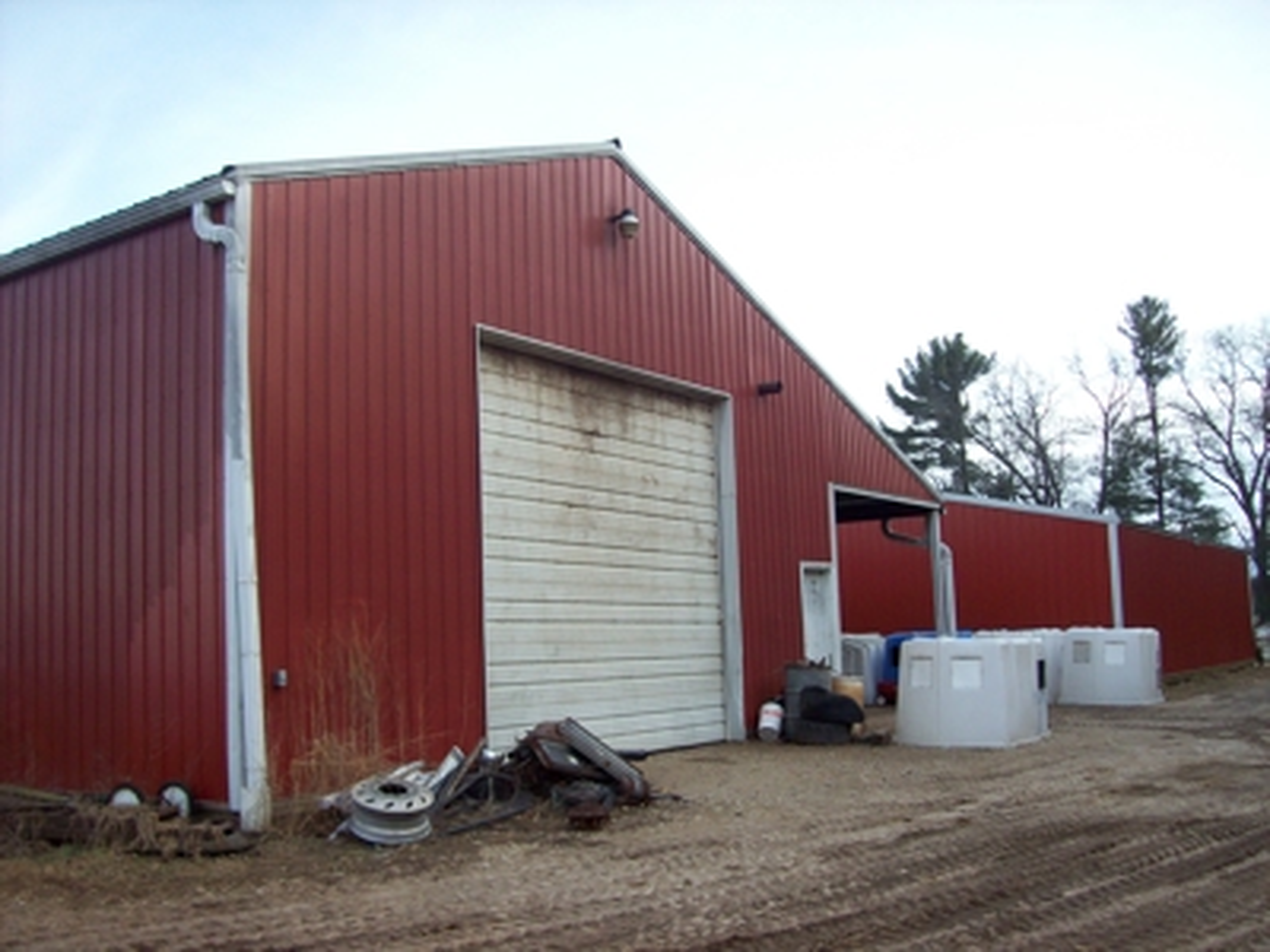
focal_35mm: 36
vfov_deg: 39.7
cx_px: 635
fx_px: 1321
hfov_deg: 51.4
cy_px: 476
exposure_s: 1/391
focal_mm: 6
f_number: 2.7
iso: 80
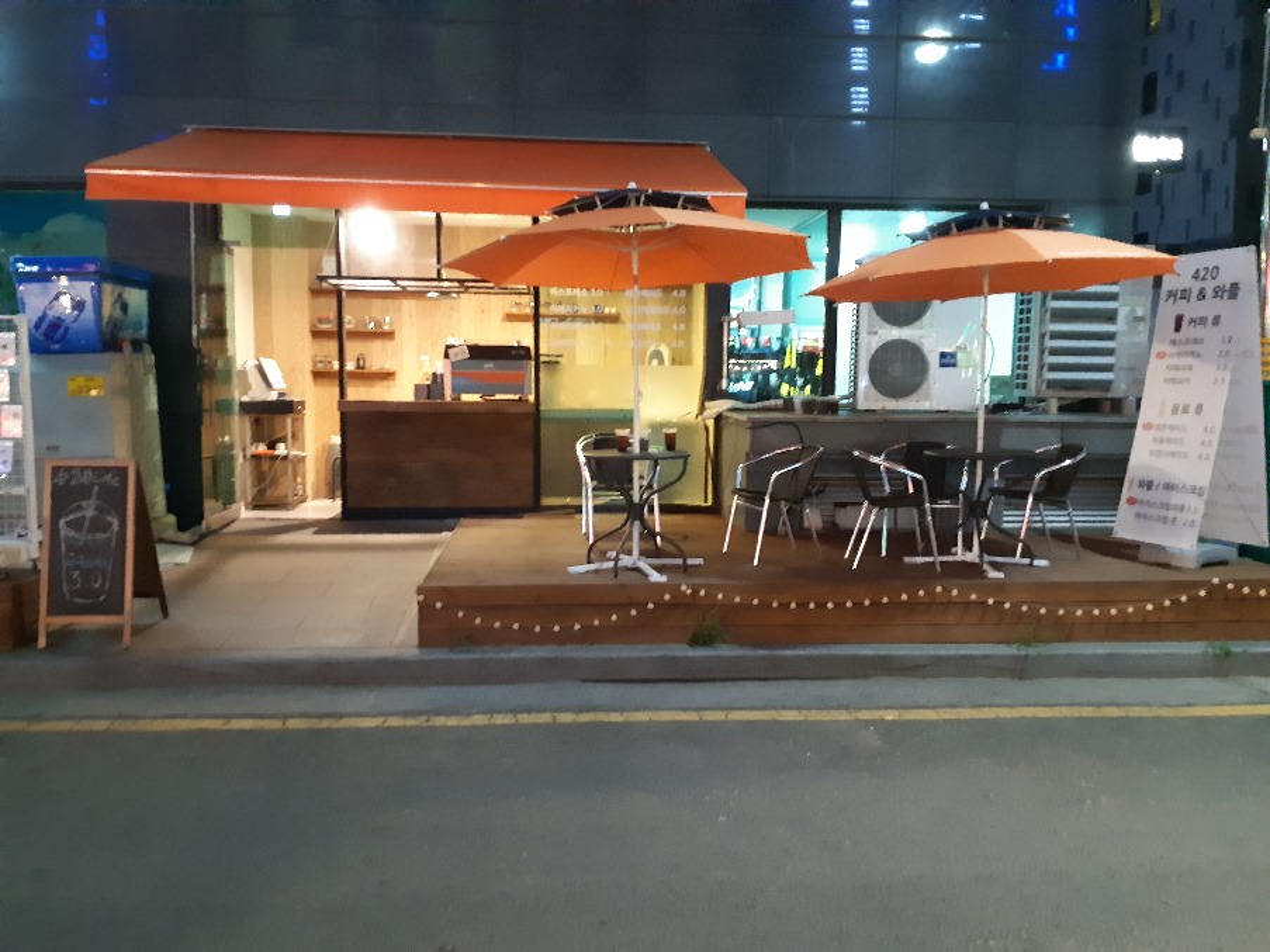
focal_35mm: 26
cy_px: 476
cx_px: 635
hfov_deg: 67.3
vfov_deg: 53.1
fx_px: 954
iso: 640
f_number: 1.7
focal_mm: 3.93
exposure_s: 1/15
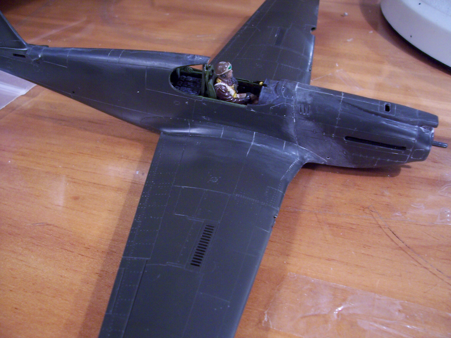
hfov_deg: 54.0
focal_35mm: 34
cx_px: 226
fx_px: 443
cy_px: 169
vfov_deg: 41.8
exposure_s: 1/30
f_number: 2.7
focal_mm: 5.6
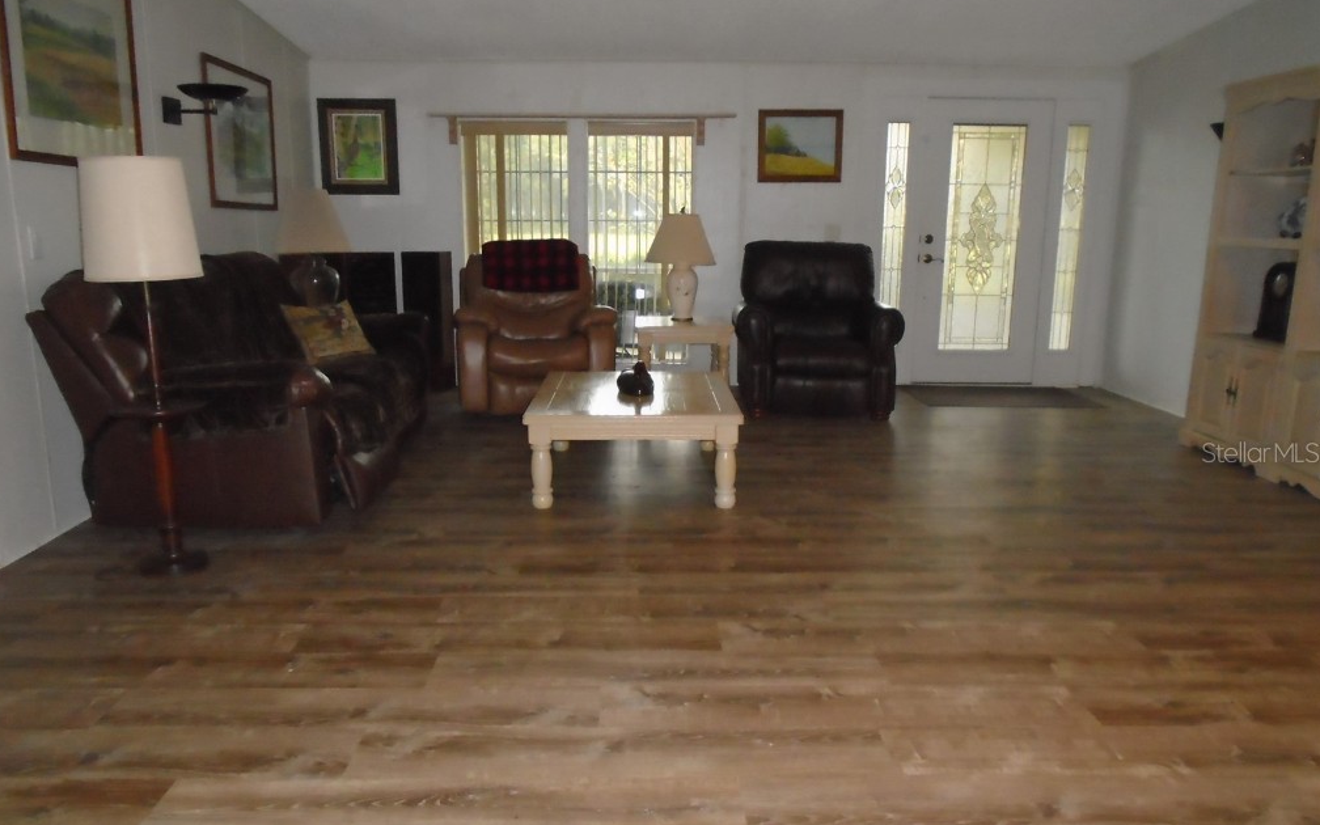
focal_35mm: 28
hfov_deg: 66.5
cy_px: 452
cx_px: 655
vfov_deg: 44.5
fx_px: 1007
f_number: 3.2
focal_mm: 4.6
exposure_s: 1/30
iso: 640
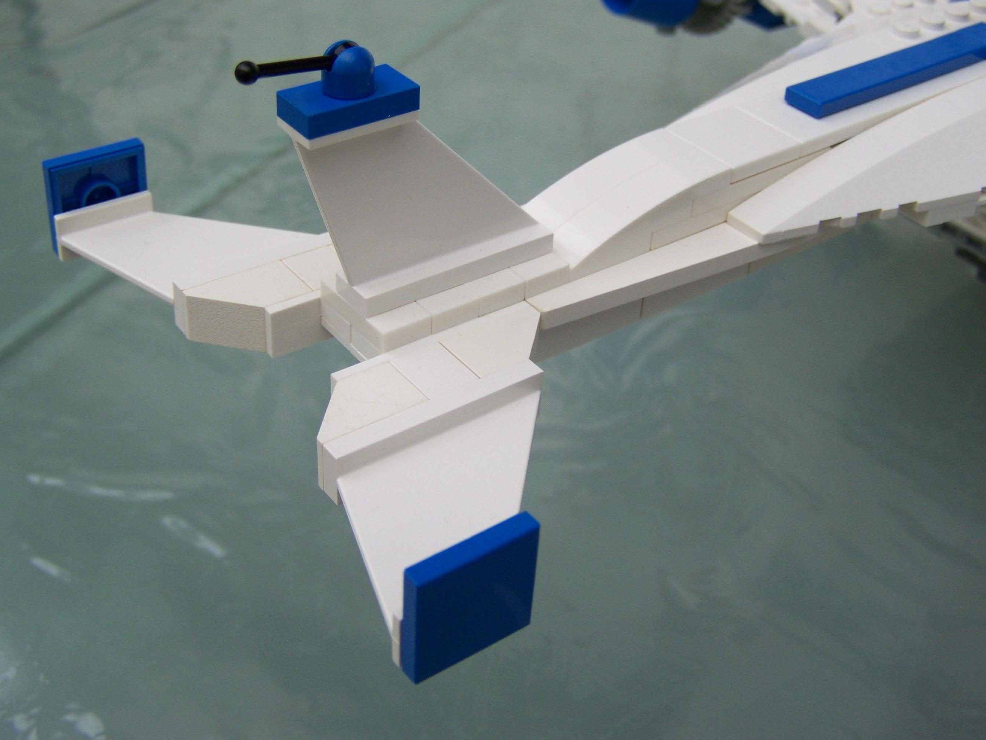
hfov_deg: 42.1
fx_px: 1282
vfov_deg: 32.1
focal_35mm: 45
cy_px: 321
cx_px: 471
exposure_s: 1/250
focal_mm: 6.3
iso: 64
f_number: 2.8
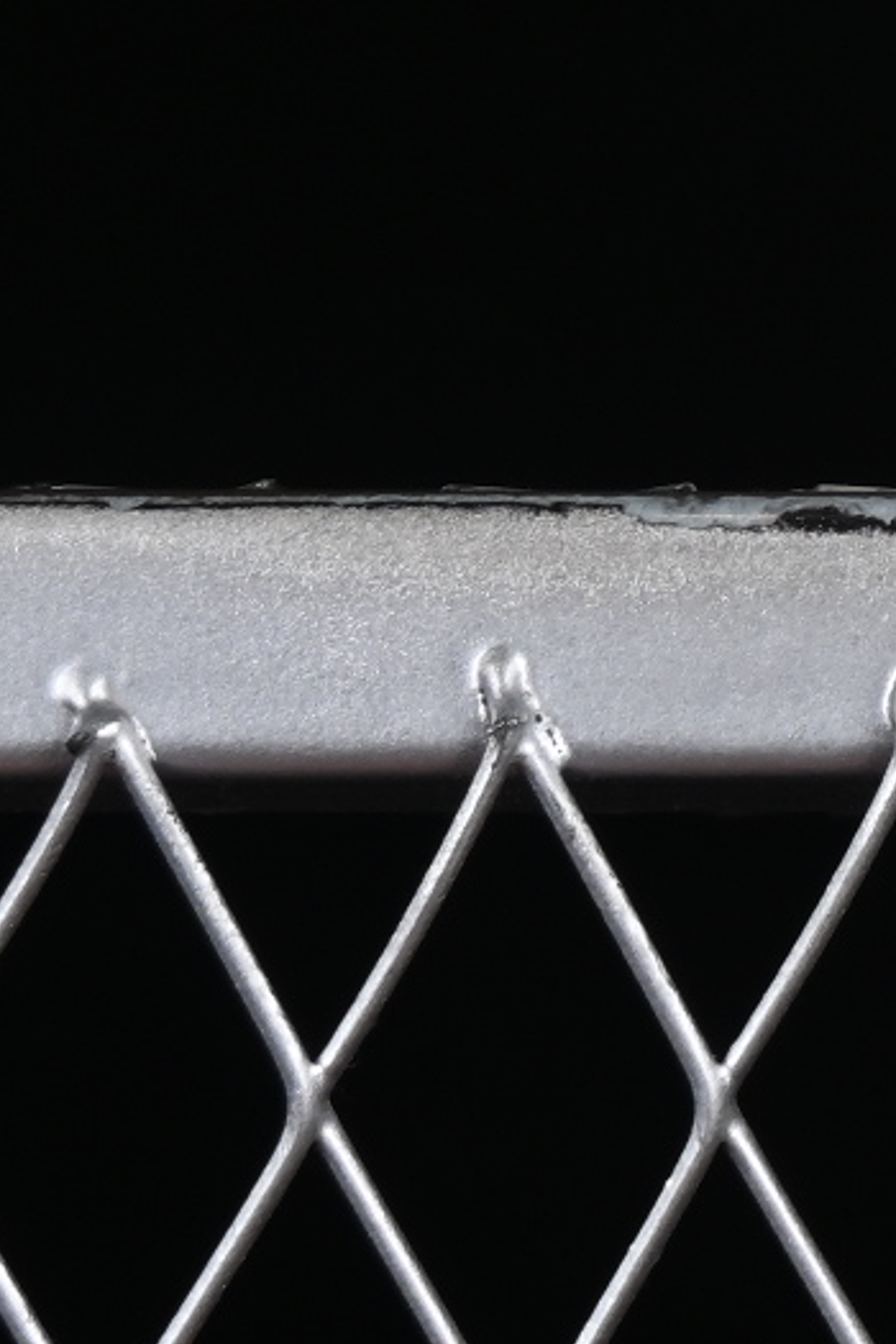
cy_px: -955
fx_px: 14858
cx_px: 2506
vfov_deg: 5.1
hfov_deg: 3.4
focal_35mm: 398
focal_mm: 50
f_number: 8
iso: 160
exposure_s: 1/80
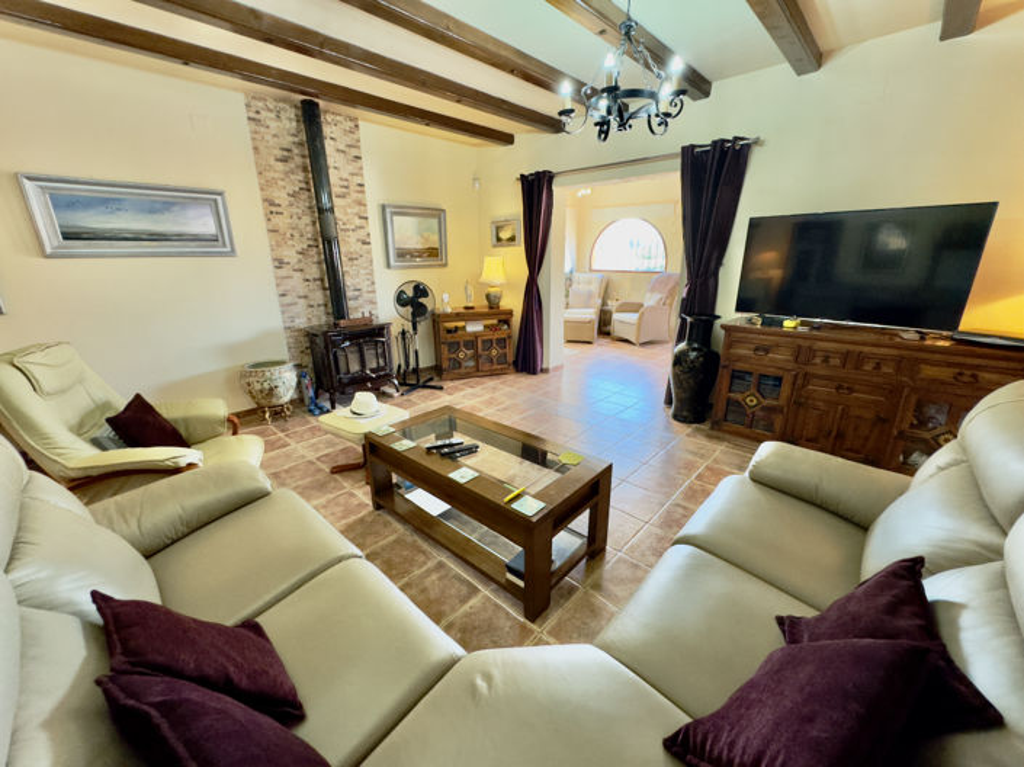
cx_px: 512
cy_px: 384
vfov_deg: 85.6
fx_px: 414
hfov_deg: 102.1
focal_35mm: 14
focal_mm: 2.22
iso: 160
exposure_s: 1/50
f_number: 2.2
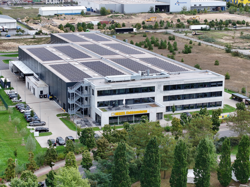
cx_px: 116
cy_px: 96
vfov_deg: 18.4
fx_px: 578
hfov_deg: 24.4
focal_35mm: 80
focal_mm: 19.35
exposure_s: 1/50
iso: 100
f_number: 2.8
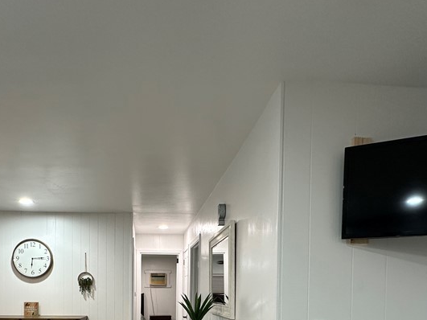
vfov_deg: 45.5
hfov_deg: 64.4
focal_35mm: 27
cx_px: 162
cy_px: 300
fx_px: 333
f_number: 2.2
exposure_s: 1/60
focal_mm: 2.22
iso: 160
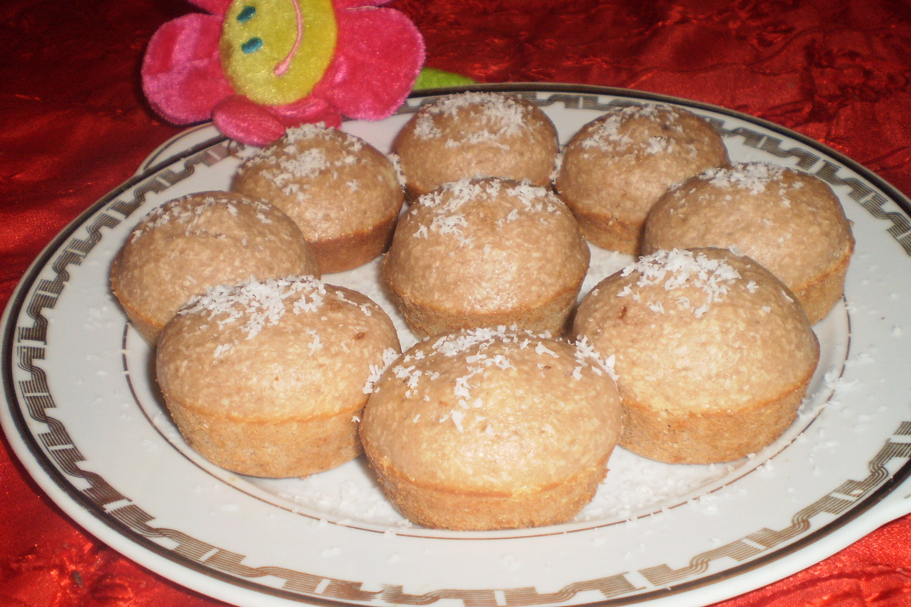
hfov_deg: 50.7
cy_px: 272
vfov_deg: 35.0
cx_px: 452
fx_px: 961
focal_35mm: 38
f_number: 3.1
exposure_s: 1/30
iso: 125
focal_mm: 6.3
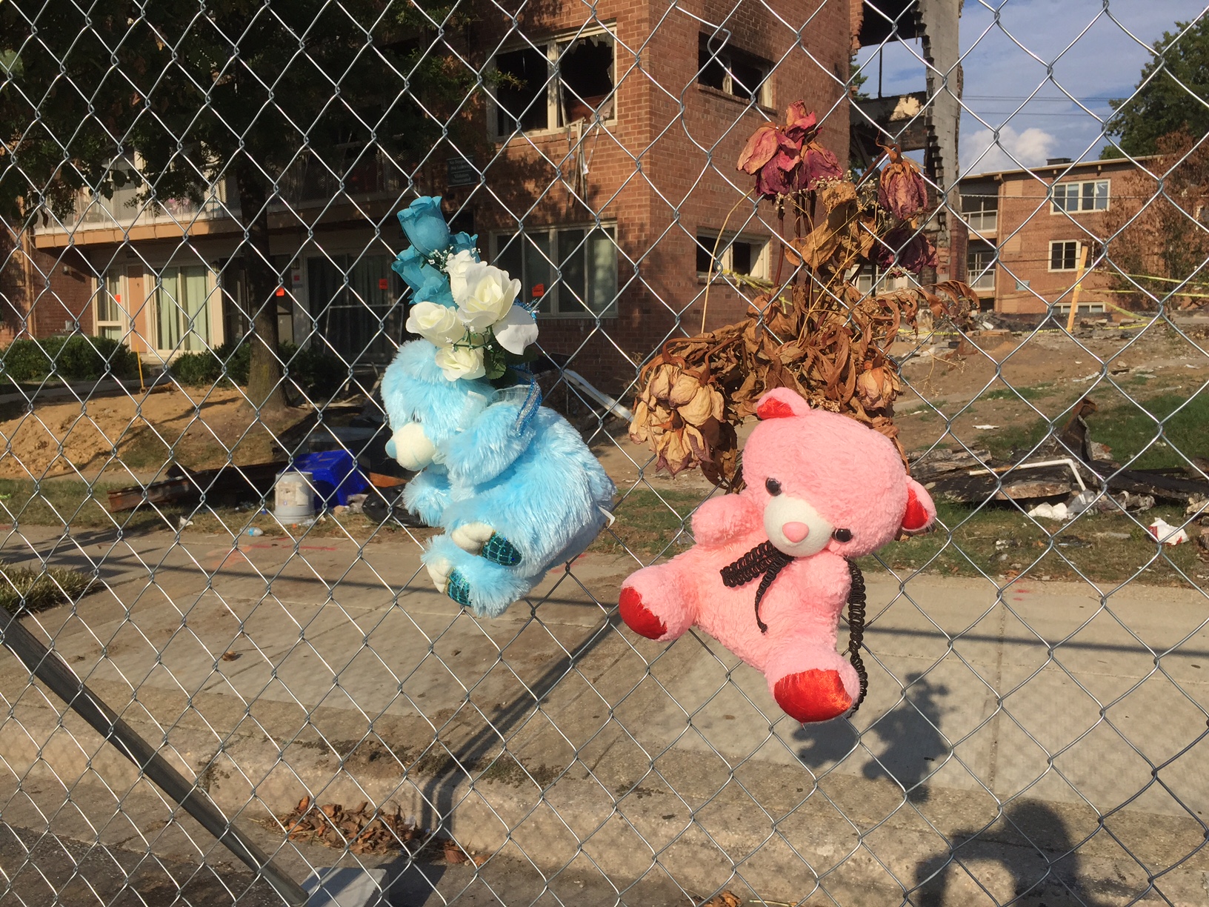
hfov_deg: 61.7
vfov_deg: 48.2
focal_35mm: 29
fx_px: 1013
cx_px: 604
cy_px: 454
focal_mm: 4.15
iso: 32
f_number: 2.2
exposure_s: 1/3597
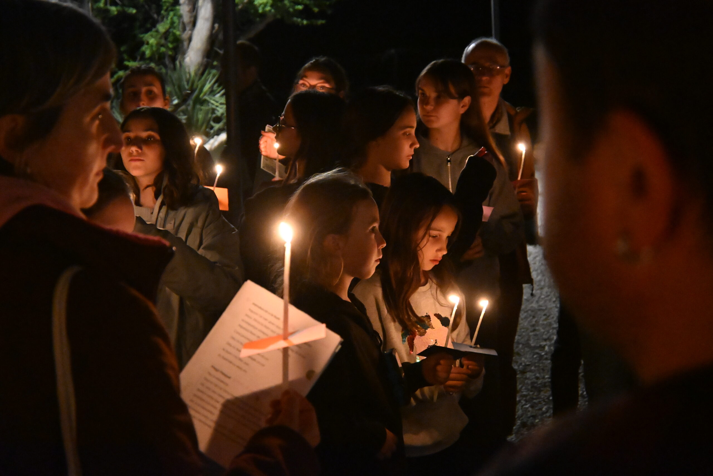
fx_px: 1485
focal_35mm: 75
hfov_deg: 27.0
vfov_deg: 18.2
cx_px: 356
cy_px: 238
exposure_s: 1/50
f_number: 6.3
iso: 12800
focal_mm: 50
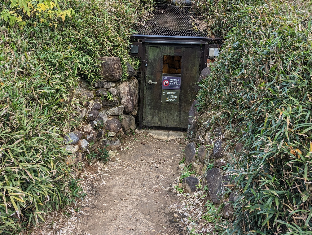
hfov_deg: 55.2
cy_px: 87
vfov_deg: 42.7
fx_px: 298
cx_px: 144
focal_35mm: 33
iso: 46
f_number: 1.85
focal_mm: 6.81
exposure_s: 1/212
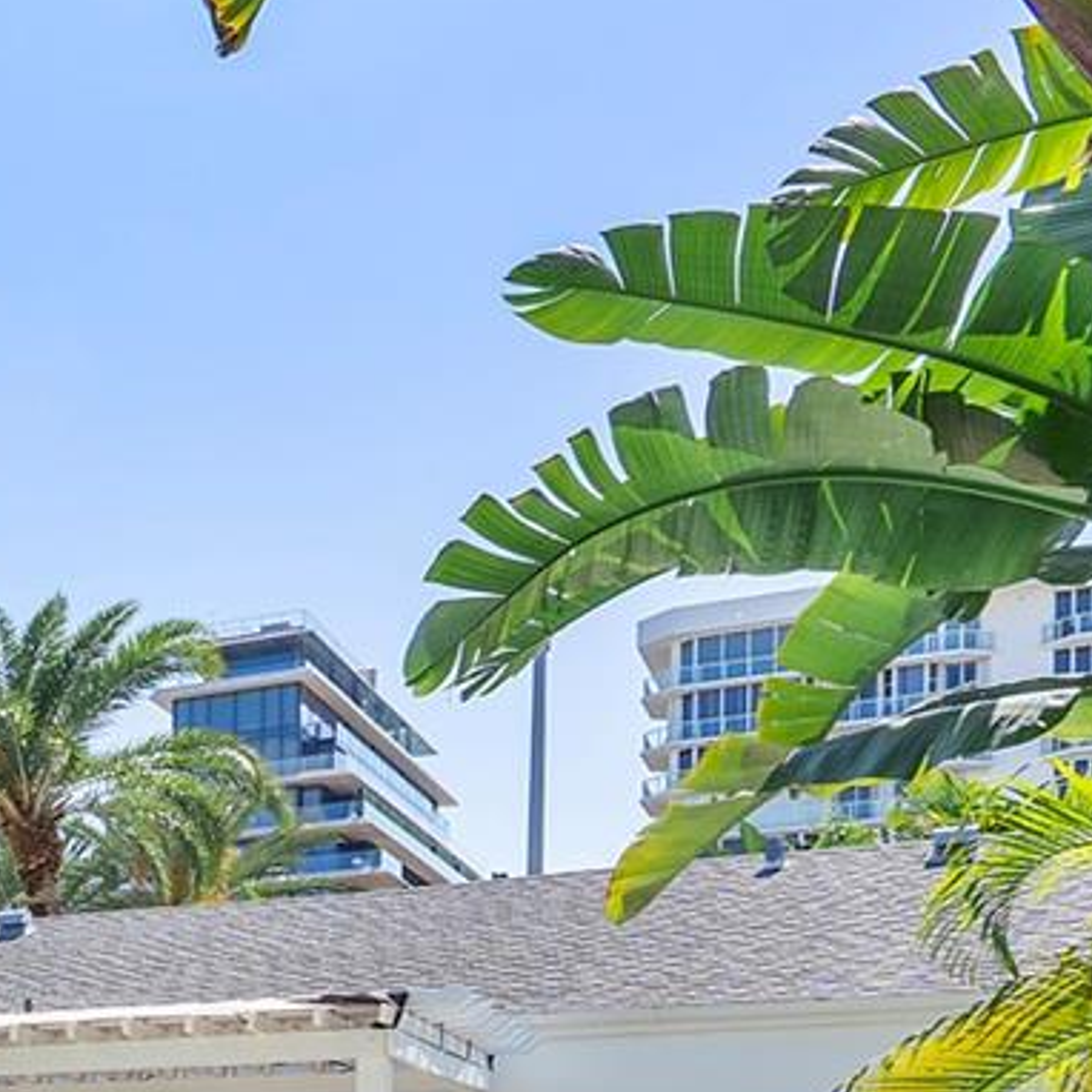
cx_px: -677
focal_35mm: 57
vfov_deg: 27.3
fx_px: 2034
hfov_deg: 22.6
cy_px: 1229
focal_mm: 16
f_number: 10
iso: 100
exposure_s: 1/125
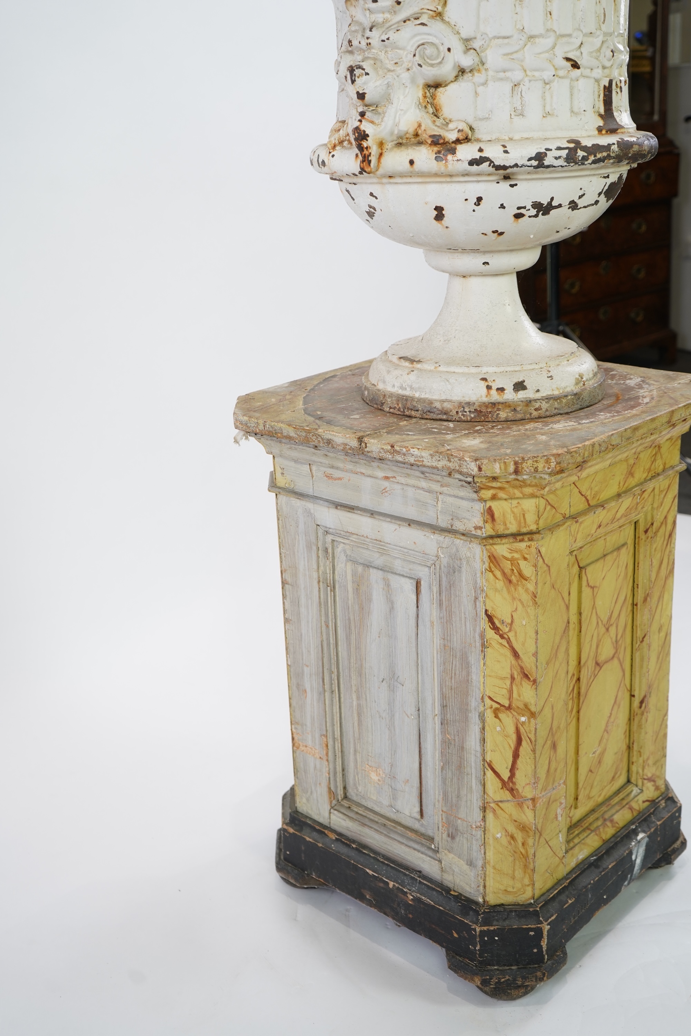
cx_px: 346
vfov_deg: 48.5
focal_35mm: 40
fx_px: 1152
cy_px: 518
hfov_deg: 33.4
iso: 400
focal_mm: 40
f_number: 4.5
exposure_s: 1/80
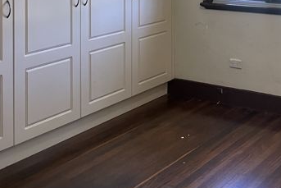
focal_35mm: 63
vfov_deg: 19.9
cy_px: -53
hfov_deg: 31.3
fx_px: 492
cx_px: 210
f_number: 1.6
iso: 125
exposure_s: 1/70
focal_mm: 4.2
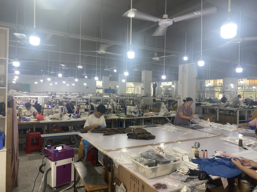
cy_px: 96
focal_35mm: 26
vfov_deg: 53.1
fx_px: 193
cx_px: 128
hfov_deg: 67.3
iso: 50
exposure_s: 1/100
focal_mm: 4.25
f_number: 1.8
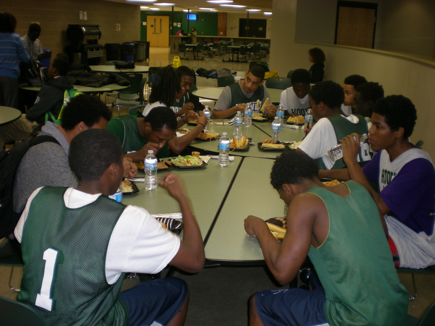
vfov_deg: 37.7
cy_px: 163
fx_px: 478
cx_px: 218
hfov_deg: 49.0
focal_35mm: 38
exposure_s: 1/30
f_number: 3.1
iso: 100
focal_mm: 6.3
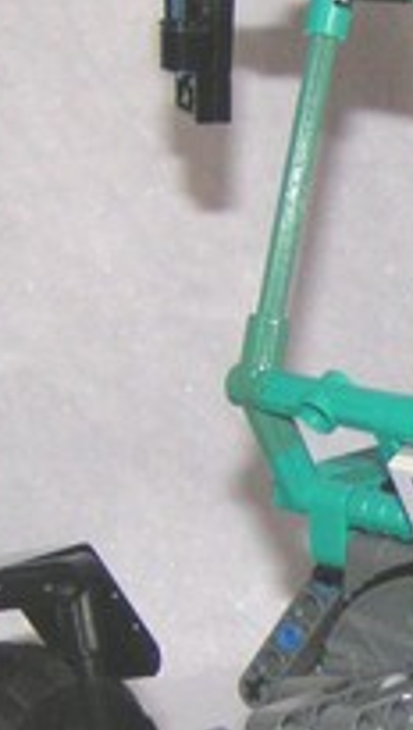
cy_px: 620
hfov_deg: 9.2
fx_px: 2500
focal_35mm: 129
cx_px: 573
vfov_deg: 16.4
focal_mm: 5.8
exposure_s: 1/40
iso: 200
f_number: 2.8
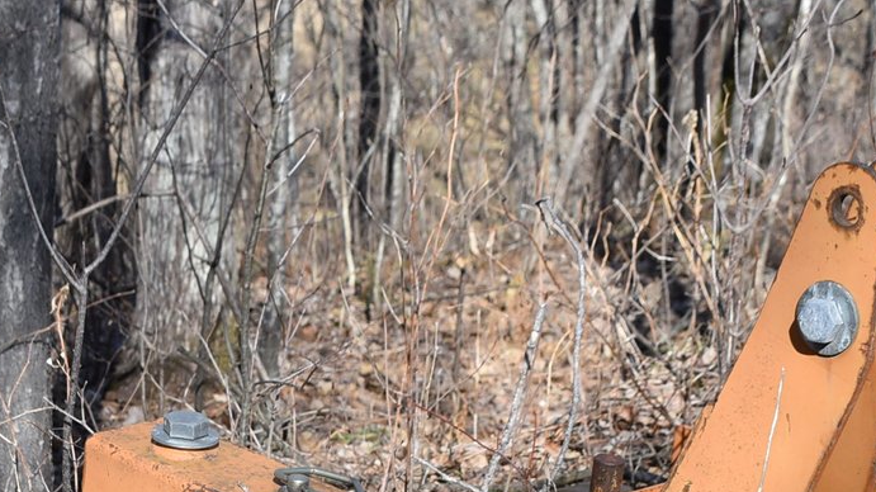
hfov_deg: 18.3
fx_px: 2693
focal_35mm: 116
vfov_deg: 10.1
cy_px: 717
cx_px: 185
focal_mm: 30
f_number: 8
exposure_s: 1/250
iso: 180
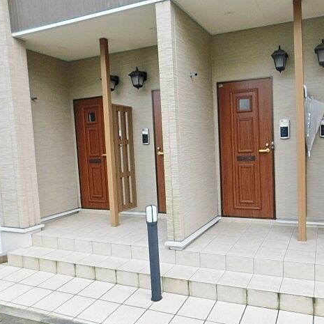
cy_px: 167
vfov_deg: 57.3
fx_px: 297
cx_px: 218
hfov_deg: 56.0
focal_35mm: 28
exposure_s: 1/400
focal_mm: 4
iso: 125
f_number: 3
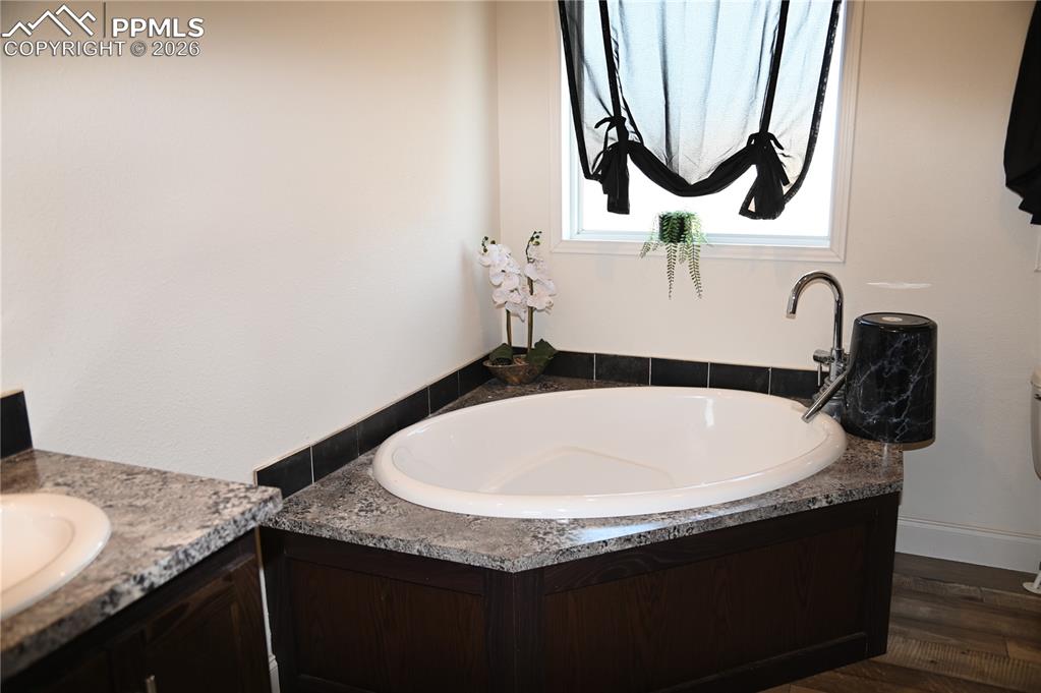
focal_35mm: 30
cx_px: 520
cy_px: 346
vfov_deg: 43.6
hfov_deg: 62.0
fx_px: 867
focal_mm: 30
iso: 200
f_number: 4
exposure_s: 1/60
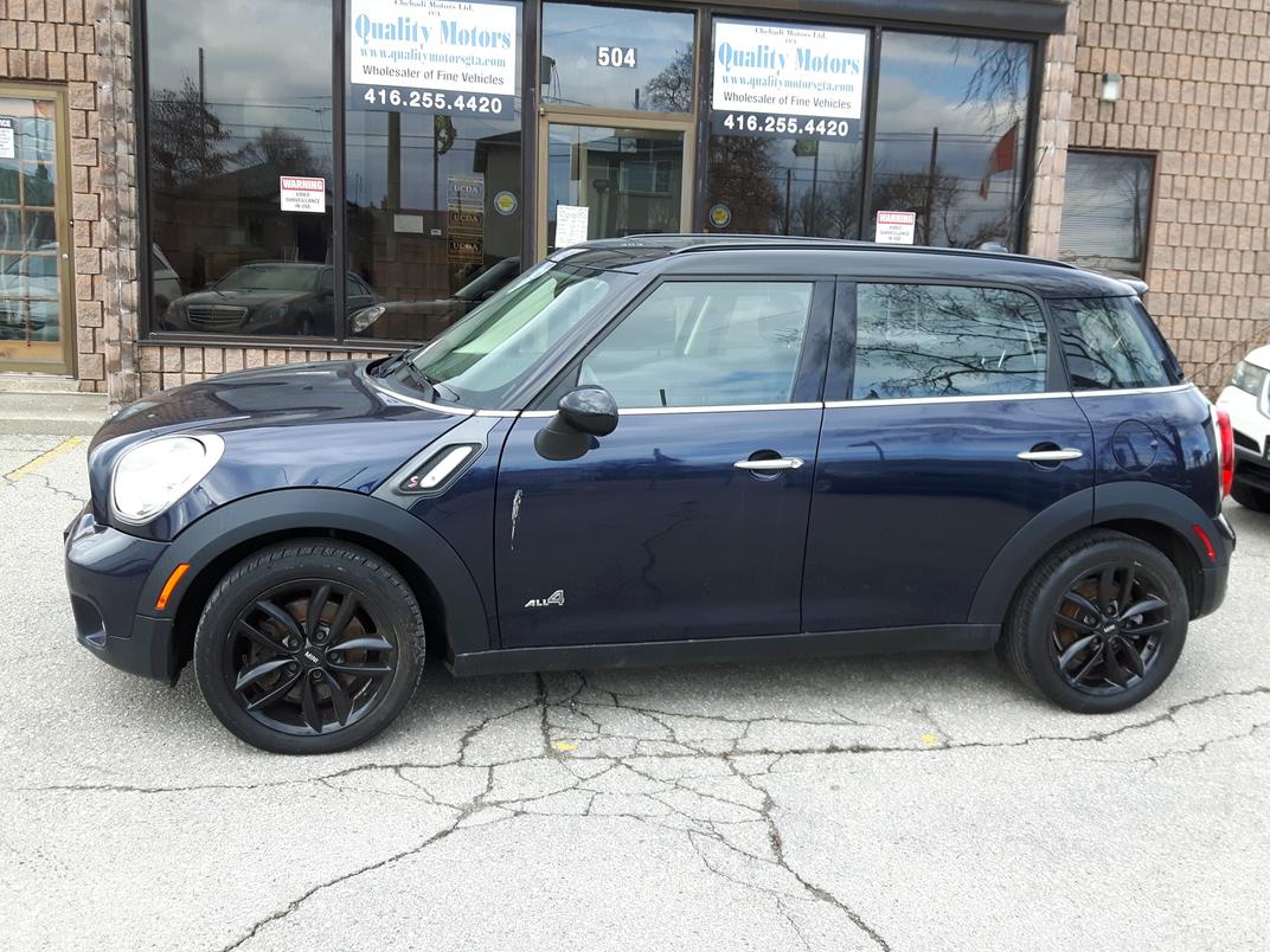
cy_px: 482
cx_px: 673
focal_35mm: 37
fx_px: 1357
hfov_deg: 50.1
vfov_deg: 38.7
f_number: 1.9
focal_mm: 3.7
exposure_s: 1/198
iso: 40
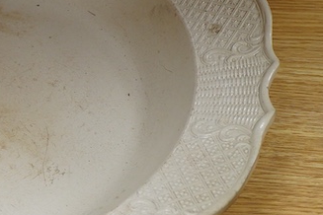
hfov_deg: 16.0
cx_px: -50
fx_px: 1112
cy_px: 84
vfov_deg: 11.1
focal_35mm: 124
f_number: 9
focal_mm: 30
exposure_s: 1/125
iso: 1250
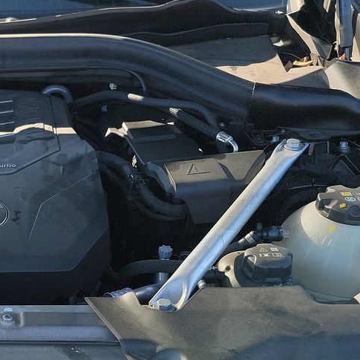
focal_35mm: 70
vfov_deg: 24.5
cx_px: -70
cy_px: 252
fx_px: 824
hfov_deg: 22.7
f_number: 1.8
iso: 50
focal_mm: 6.7
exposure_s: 1/256
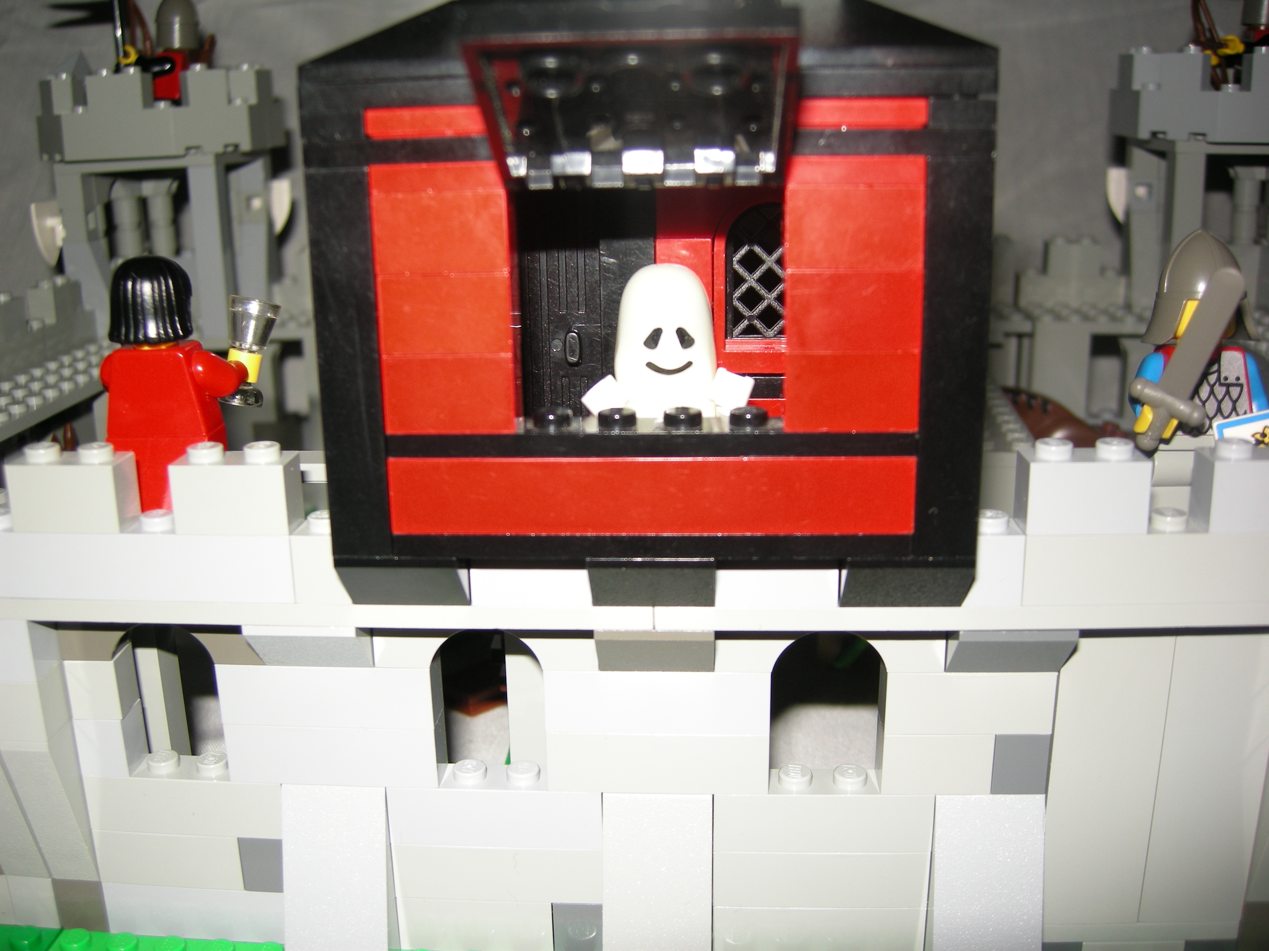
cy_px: 476
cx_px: 634
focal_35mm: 36
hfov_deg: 51.4
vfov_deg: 39.7
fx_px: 1320
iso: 64
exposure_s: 1/60
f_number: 2.7
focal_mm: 7.5
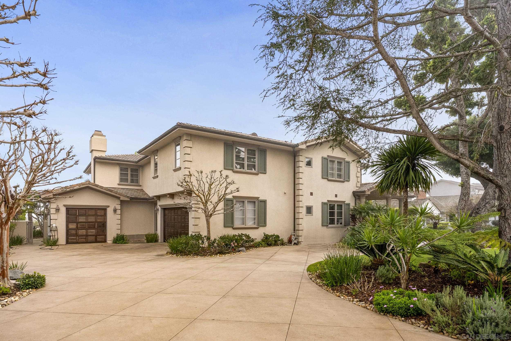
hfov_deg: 83.9
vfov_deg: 62.0
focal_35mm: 20
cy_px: 170
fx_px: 284
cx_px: 256
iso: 800
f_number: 7.1
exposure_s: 1/1250
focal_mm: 20
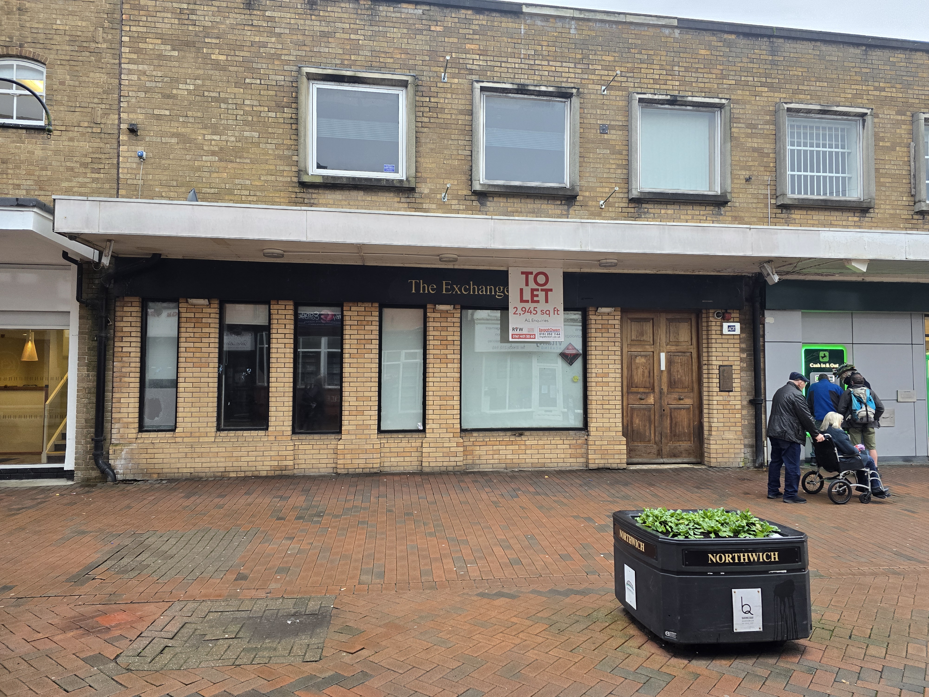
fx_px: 617
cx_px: 464
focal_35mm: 23
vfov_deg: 58.9
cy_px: 348
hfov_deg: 73.9
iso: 160
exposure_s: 1/180
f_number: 1.7
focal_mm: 6.3
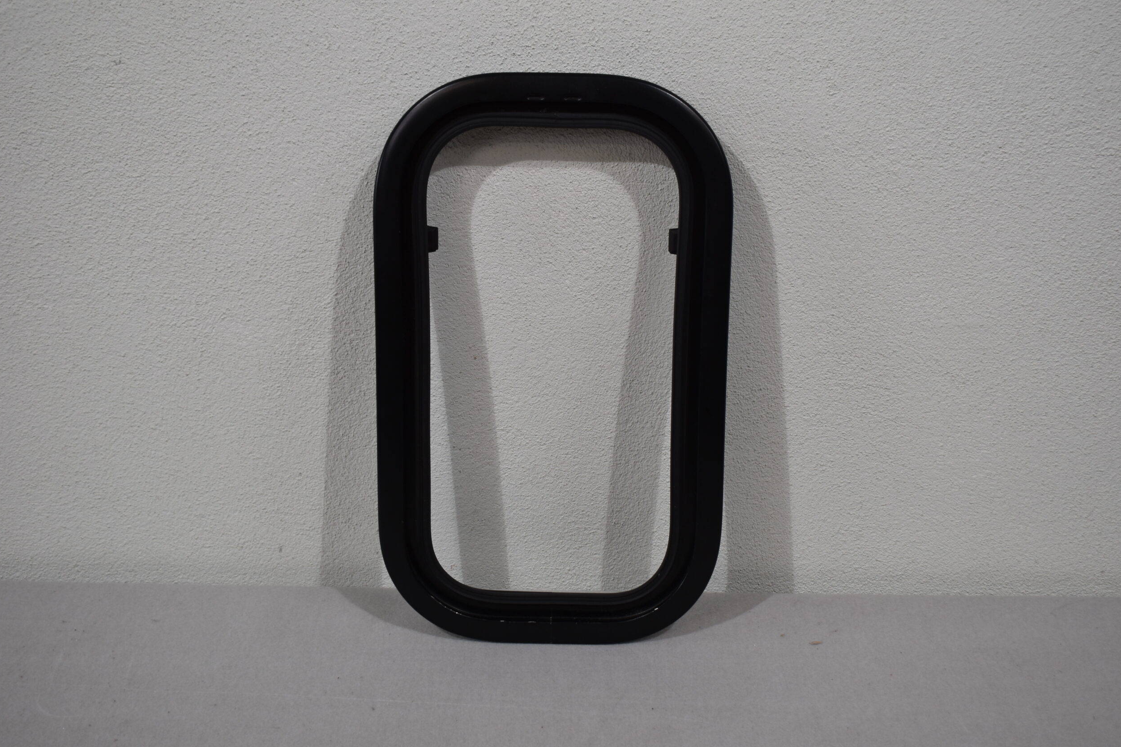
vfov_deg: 29.3
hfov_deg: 42.7
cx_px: 560
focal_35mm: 46
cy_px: 381
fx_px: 1432
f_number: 5.6
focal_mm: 30
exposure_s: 1/125
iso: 280
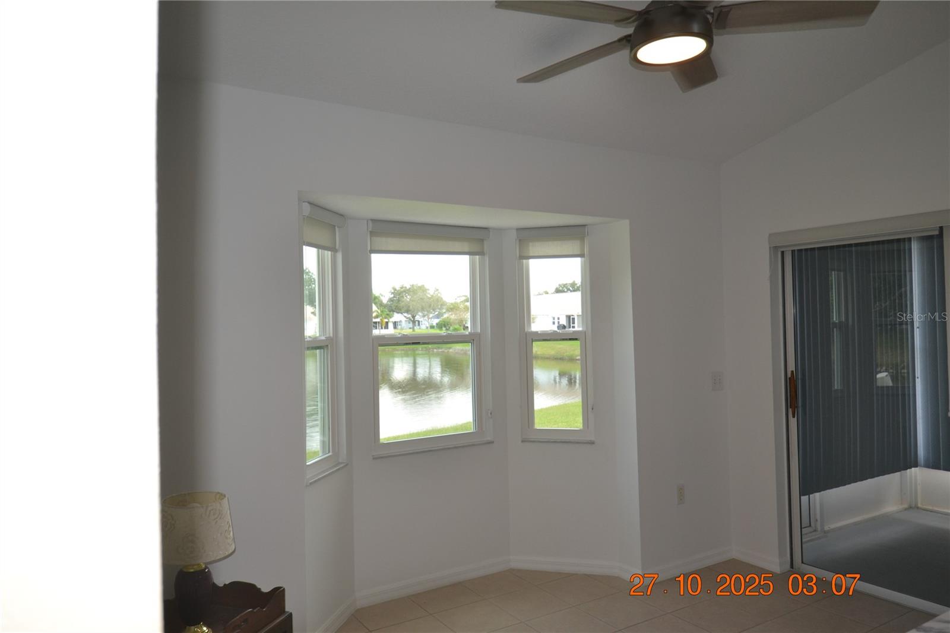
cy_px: 316
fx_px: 673
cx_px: 475
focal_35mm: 26
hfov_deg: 70.4
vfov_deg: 50.4
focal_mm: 17
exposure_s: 1/125
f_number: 4.2
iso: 280
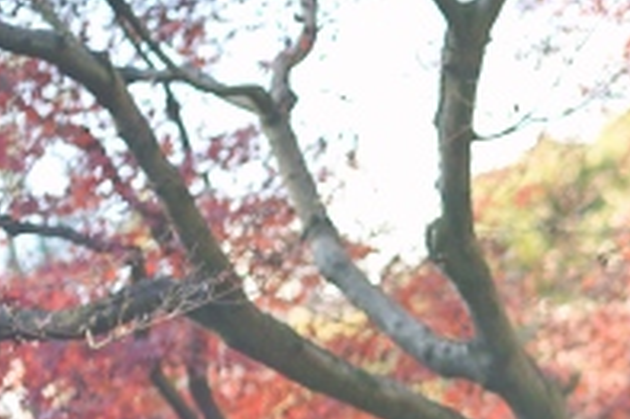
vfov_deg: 6.7
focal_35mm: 203
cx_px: 851
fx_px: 3549
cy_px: 478
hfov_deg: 9.9
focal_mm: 50
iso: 50
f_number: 2
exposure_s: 1/160
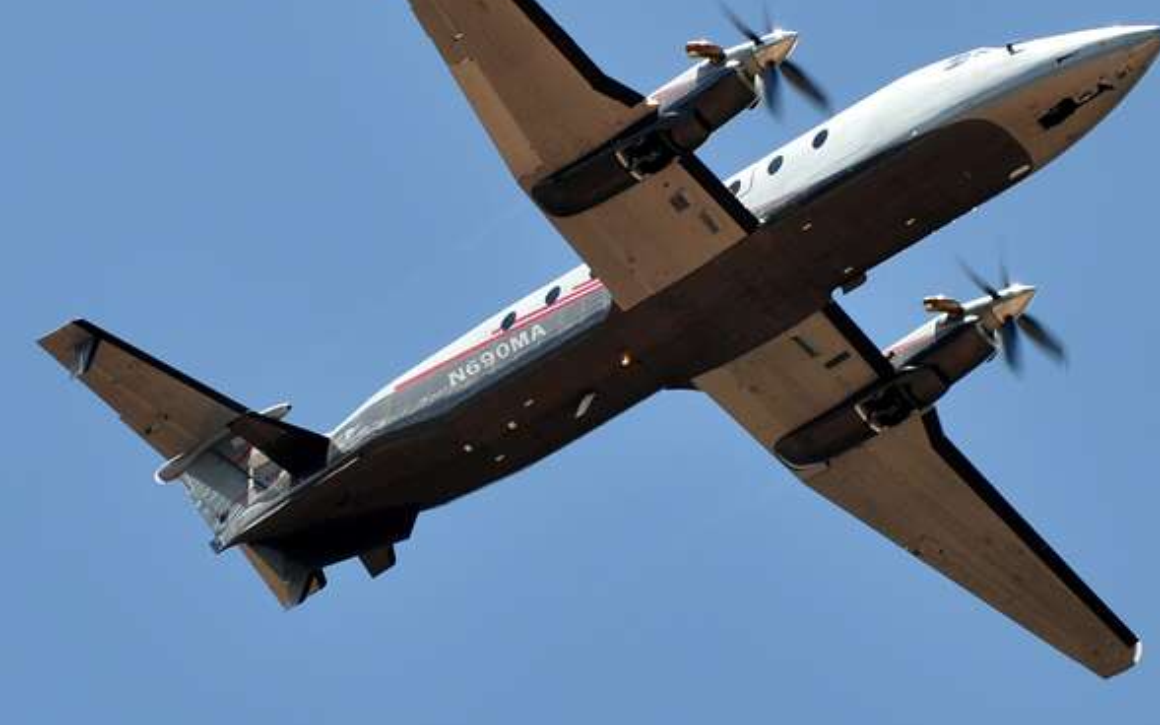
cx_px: 656
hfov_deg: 5.1
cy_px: 255
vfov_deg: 3.2
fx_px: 13118
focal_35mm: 415
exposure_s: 1/500
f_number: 9
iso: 200
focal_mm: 200
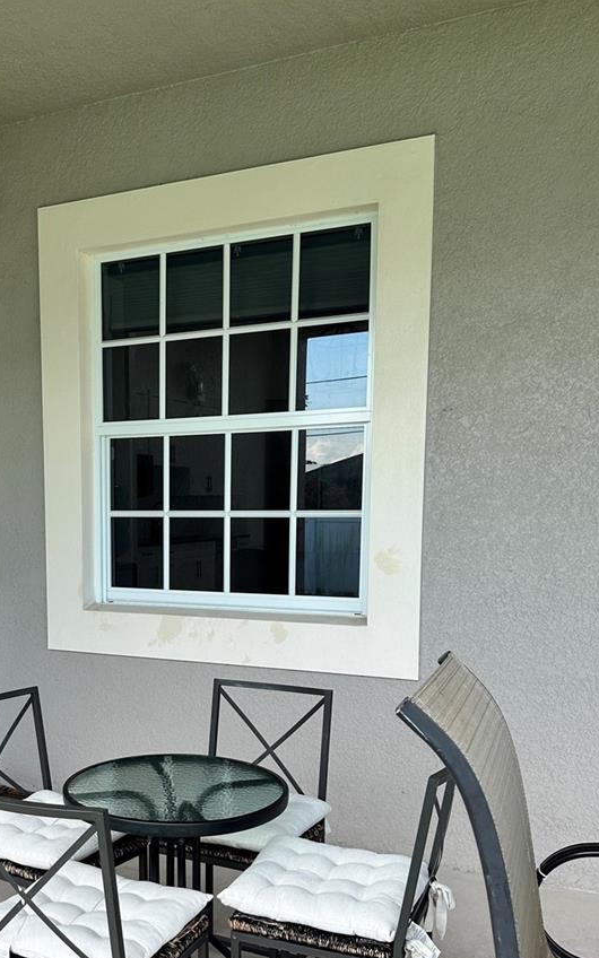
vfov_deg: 53.4
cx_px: 151
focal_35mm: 36
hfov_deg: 34.6
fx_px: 940
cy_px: 604
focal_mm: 6.86
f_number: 1.78
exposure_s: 1/339
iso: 80
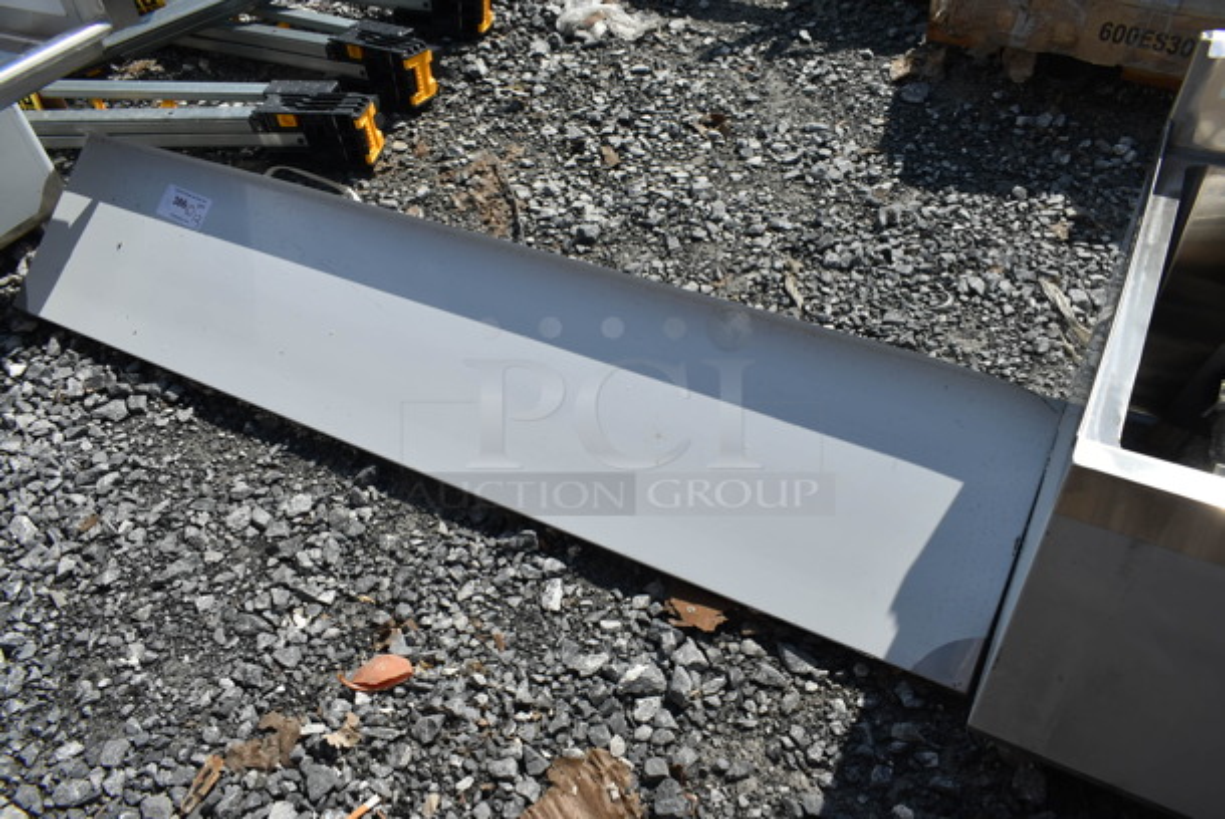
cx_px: 612
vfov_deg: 48.0
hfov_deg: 67.3
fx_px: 920
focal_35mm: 27
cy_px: 410
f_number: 10
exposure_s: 1/320
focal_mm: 18
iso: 100
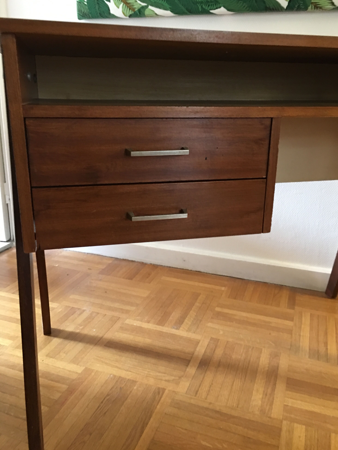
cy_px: 219
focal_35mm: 30
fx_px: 391
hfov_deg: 46.8
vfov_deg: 60.0
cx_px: 175
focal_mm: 4.15
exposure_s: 1/8
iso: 125
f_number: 2.2
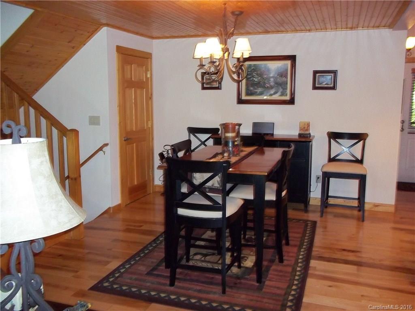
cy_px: 156
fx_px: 384
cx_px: 208
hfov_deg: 56.8
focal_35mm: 32
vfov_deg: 44.2
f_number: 2.9
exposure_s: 1/30
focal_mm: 5.7
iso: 320
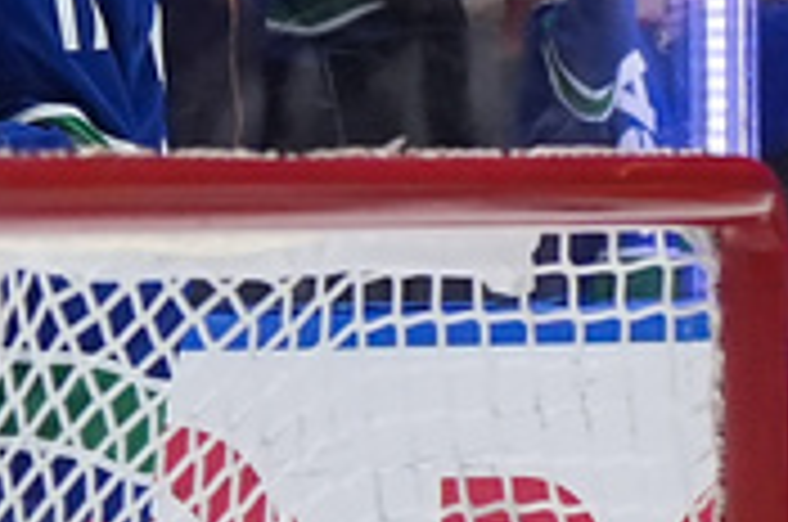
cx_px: 396
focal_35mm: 522
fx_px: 11405
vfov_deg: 2.6
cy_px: 526
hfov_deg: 4.0
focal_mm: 89
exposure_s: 1/2500
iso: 2500
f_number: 2.8
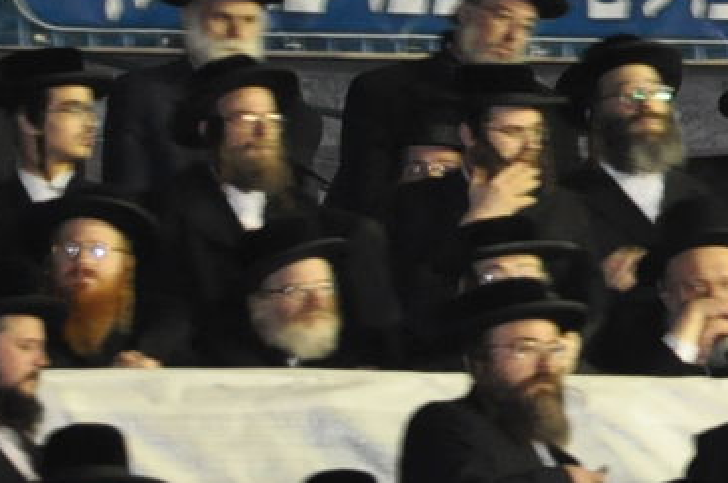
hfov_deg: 3.7
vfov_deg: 2.4
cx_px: 1244
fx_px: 11284
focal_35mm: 559
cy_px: 19
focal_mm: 98
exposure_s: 1/60
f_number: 5.6
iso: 2000
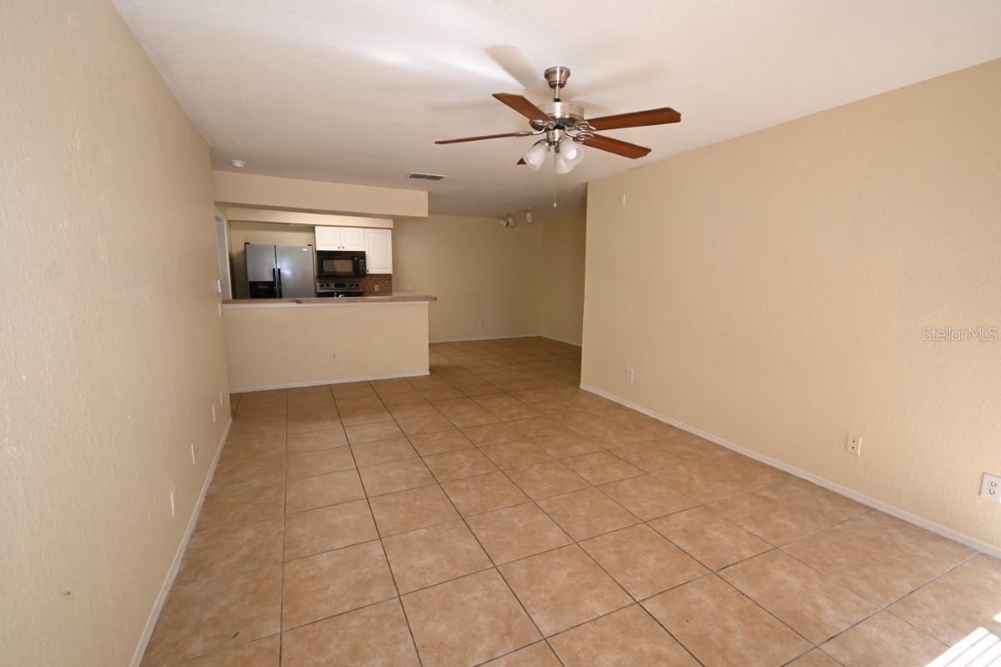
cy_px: 334
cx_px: 500
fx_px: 417
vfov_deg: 77.3
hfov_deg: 100.4
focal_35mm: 15
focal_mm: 10
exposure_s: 1/60
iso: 450
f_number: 4.5
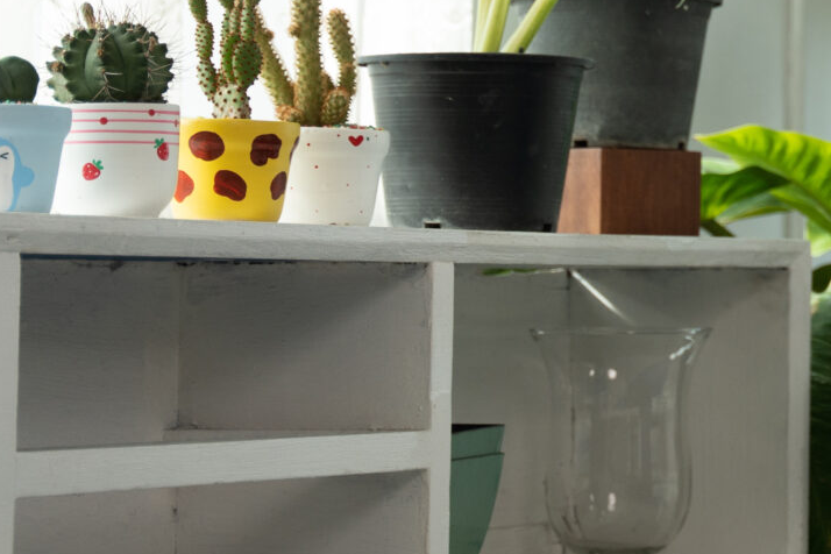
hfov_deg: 11.6
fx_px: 3850
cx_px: 1371
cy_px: 1
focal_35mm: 167
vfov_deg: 8.2
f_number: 2.8
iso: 320
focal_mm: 46.5
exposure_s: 1/500
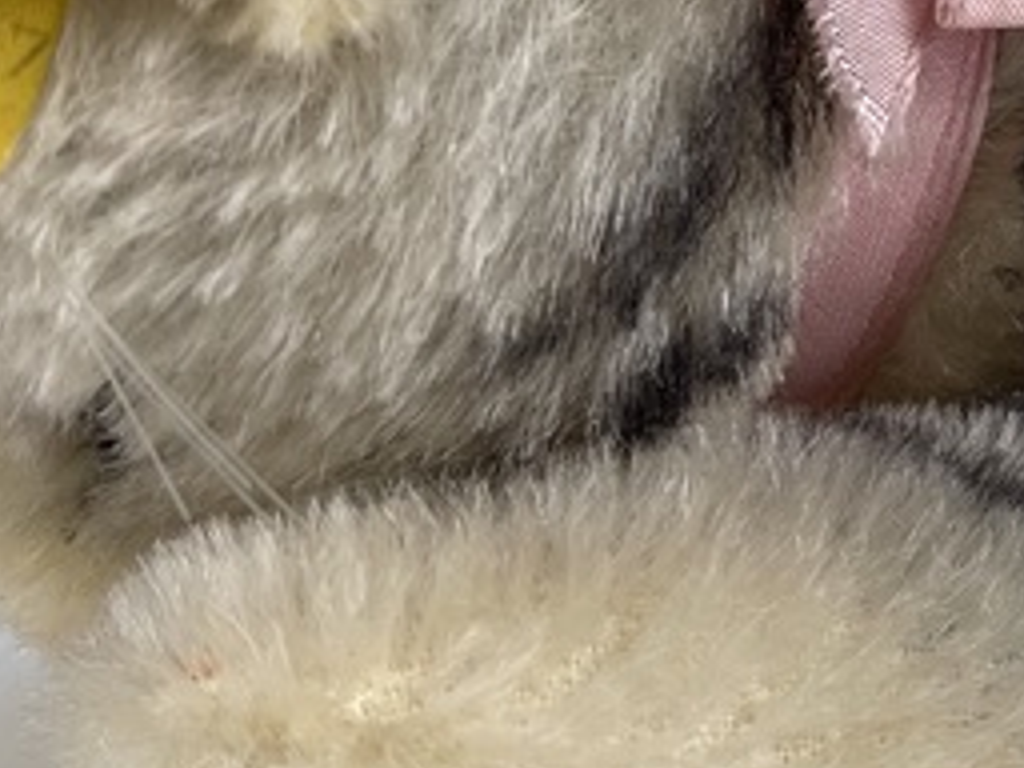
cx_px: 1392
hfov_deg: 18.1
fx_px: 2958
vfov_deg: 14.5
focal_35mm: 100
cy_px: -8
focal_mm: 5.1
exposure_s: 1/202
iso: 32
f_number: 1.6
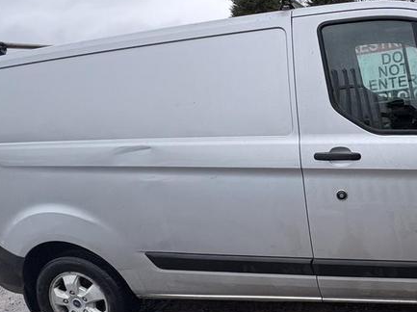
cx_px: 332
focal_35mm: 29
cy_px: 141
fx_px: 349
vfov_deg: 48.1
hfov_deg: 57.2
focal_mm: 2.22
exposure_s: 1/99
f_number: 2.2
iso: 160
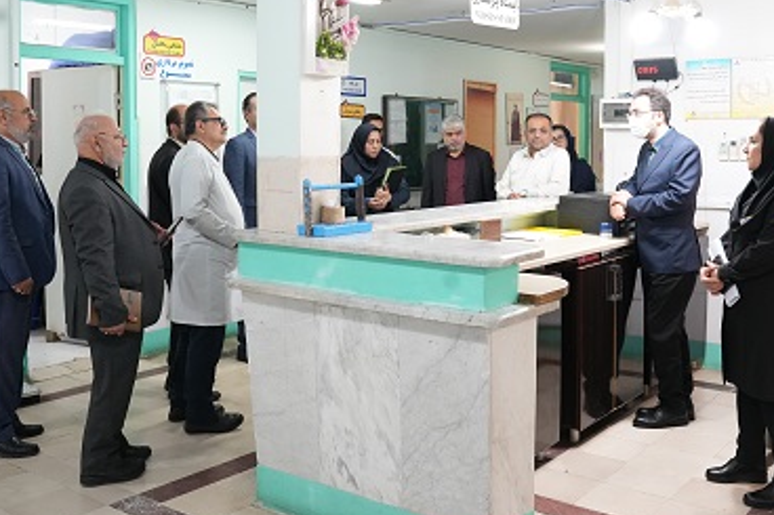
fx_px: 860
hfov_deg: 48.5
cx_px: 372
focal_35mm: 40
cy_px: 191
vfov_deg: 33.2
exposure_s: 1/125
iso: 4000
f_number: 5
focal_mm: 29
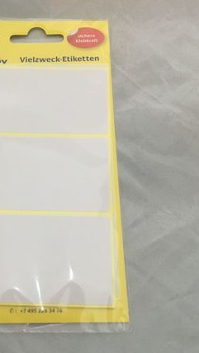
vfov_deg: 52.7
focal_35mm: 38
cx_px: 59
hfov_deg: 30.9
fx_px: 356
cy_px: 165
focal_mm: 4.15
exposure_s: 1/33
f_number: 2.2
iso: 160
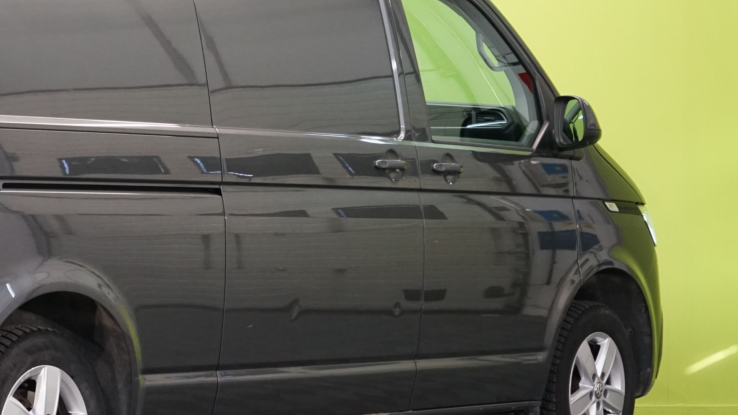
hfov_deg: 13.8
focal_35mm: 154
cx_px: 23
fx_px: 3014
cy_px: 218
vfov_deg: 7.9
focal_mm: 68
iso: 2000
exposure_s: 1/100
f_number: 5.6
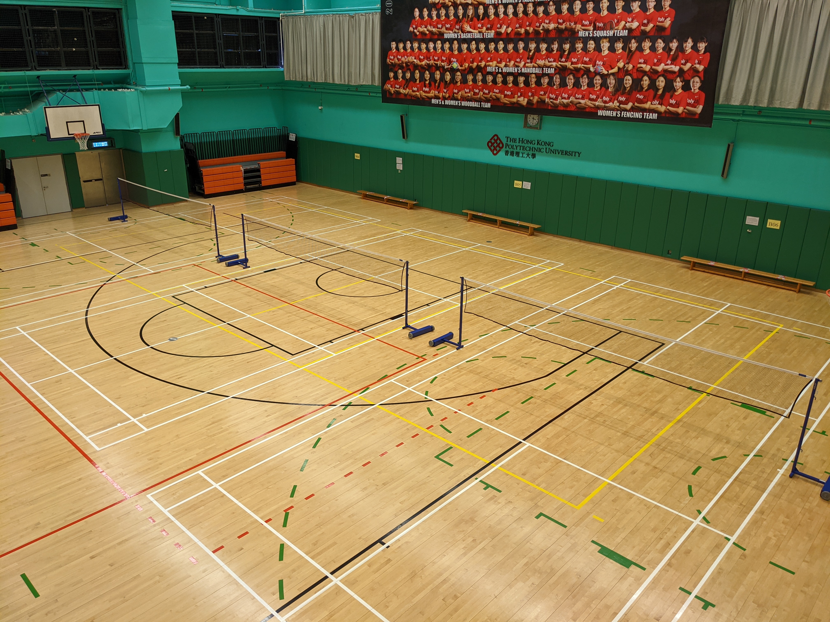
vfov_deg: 51.4
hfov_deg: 65.3
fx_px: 647
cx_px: 415
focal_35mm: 27
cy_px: 311
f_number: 1.73
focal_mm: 4.38
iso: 64
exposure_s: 1/40
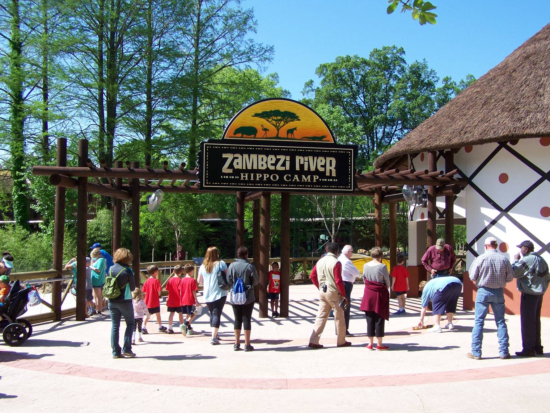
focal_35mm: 40
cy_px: 216
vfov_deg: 36.0
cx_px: 281
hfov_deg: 46.8
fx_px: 636
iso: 64
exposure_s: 1/320
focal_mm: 6.3
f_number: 4
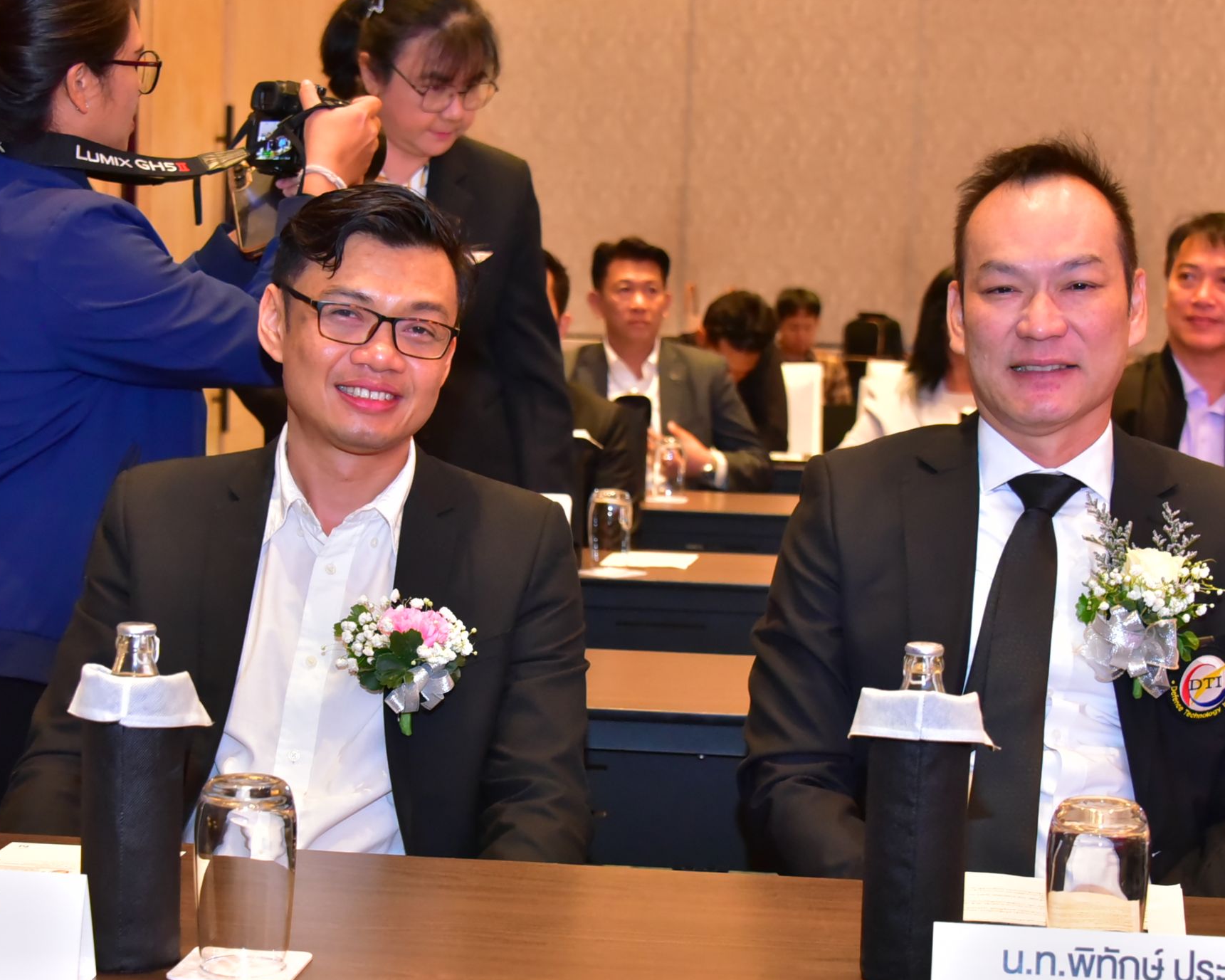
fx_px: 2719
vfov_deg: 20.4
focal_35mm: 75
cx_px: 594
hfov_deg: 25.4
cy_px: 589
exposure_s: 1/125
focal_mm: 55
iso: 5000
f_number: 6.3
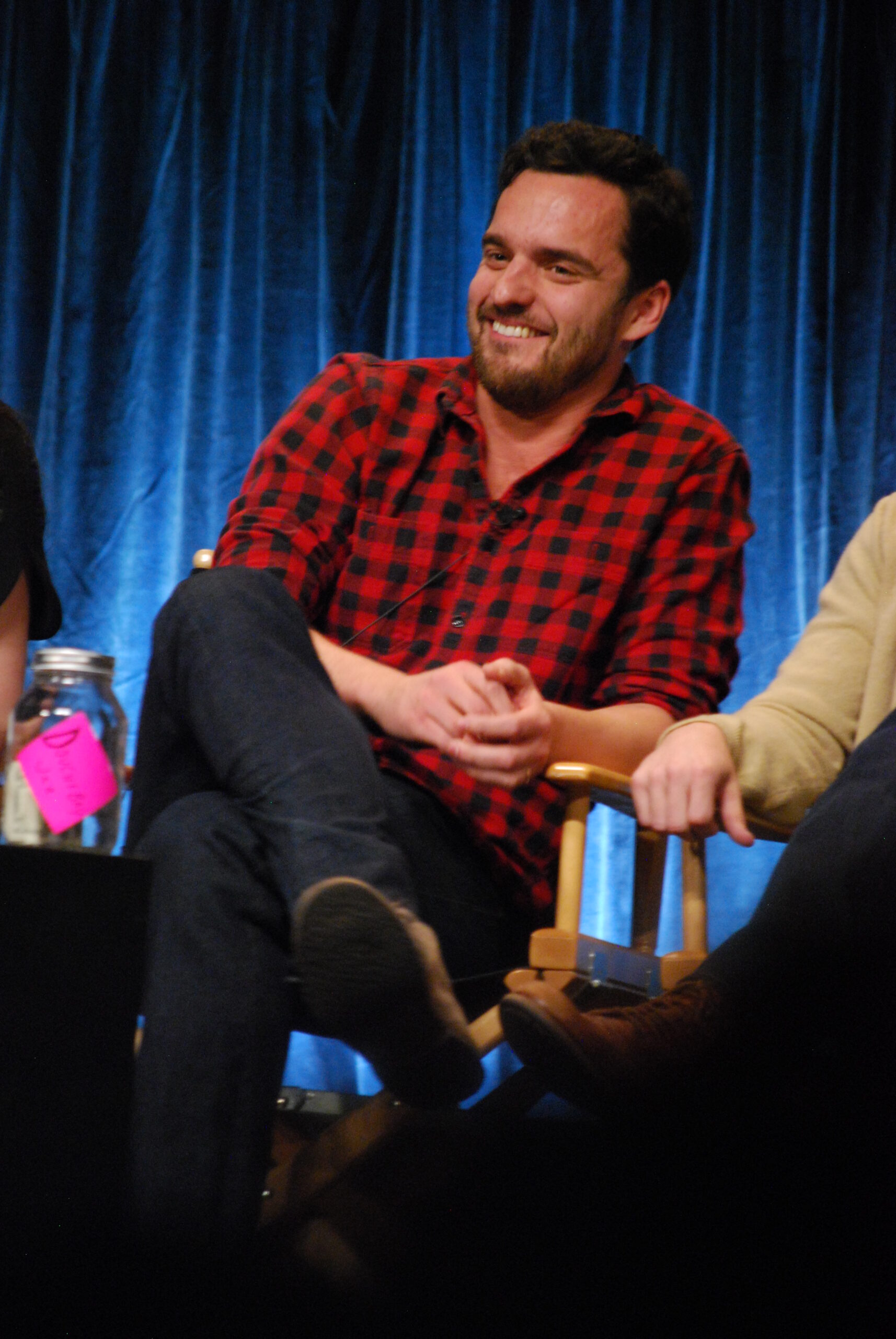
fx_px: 11166
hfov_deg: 4.6
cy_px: 670
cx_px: 448
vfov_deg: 6.9
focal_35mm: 300
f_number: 5.6
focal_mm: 200
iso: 1600
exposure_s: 1/30
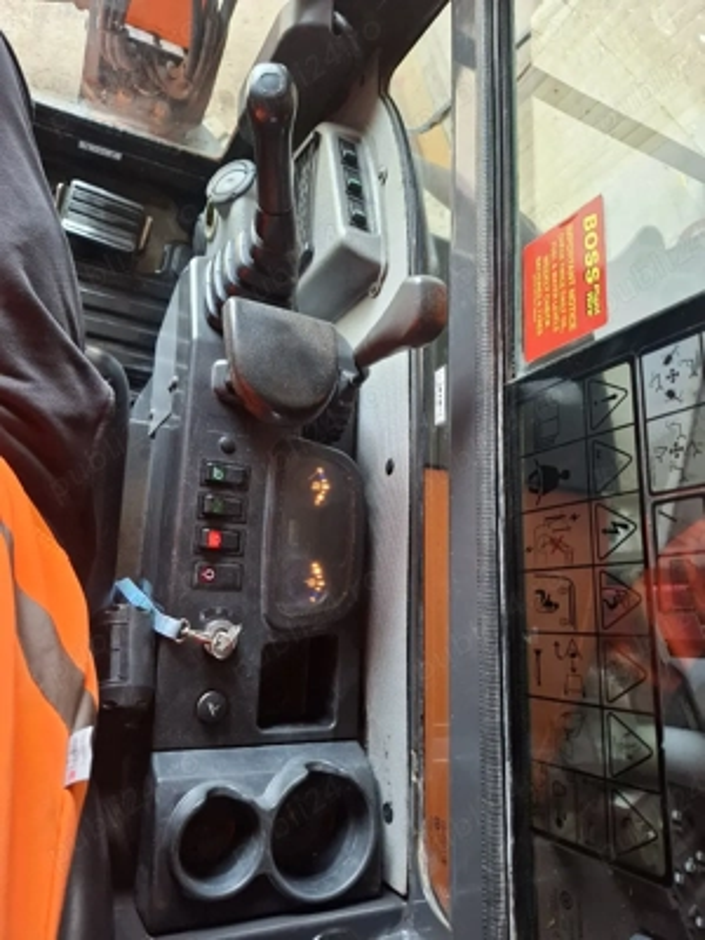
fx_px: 625
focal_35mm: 23
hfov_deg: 58.9
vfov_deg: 73.9
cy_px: 470
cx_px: 352
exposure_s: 1/50
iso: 250
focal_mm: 5.54
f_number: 1.8
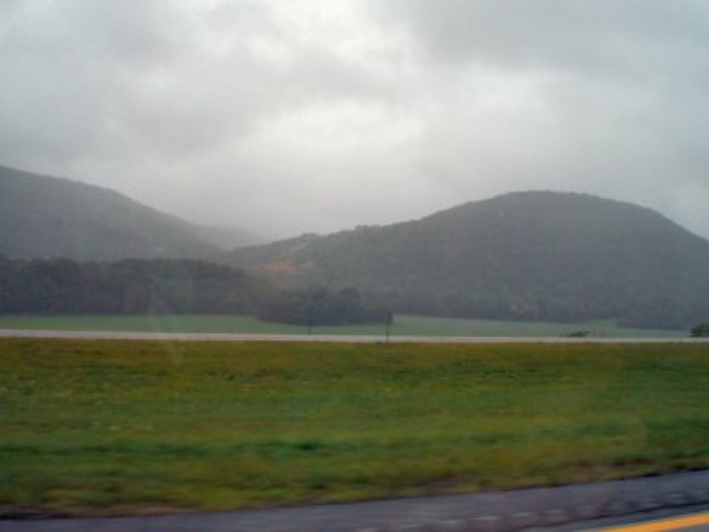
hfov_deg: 49.0
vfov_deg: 37.7
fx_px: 778
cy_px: 266
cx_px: 354
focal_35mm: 38
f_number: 4.4
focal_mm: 6.3
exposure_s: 1/250
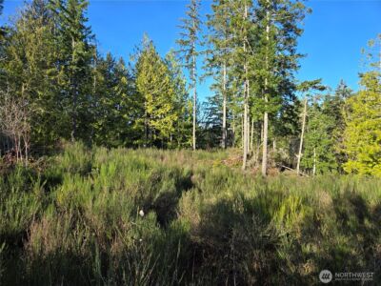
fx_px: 253
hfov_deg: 73.9
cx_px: 190
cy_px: 143
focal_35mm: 23
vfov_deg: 58.9
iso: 25
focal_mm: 5.4
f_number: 1.8
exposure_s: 1/622
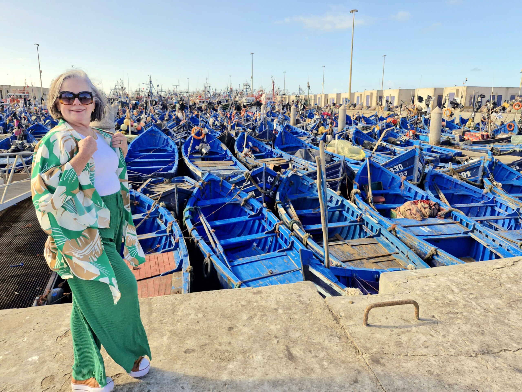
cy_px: 196
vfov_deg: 58.9
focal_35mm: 23
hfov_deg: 73.9
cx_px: 261
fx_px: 347
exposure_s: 1/833
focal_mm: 5.54
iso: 50
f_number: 1.8
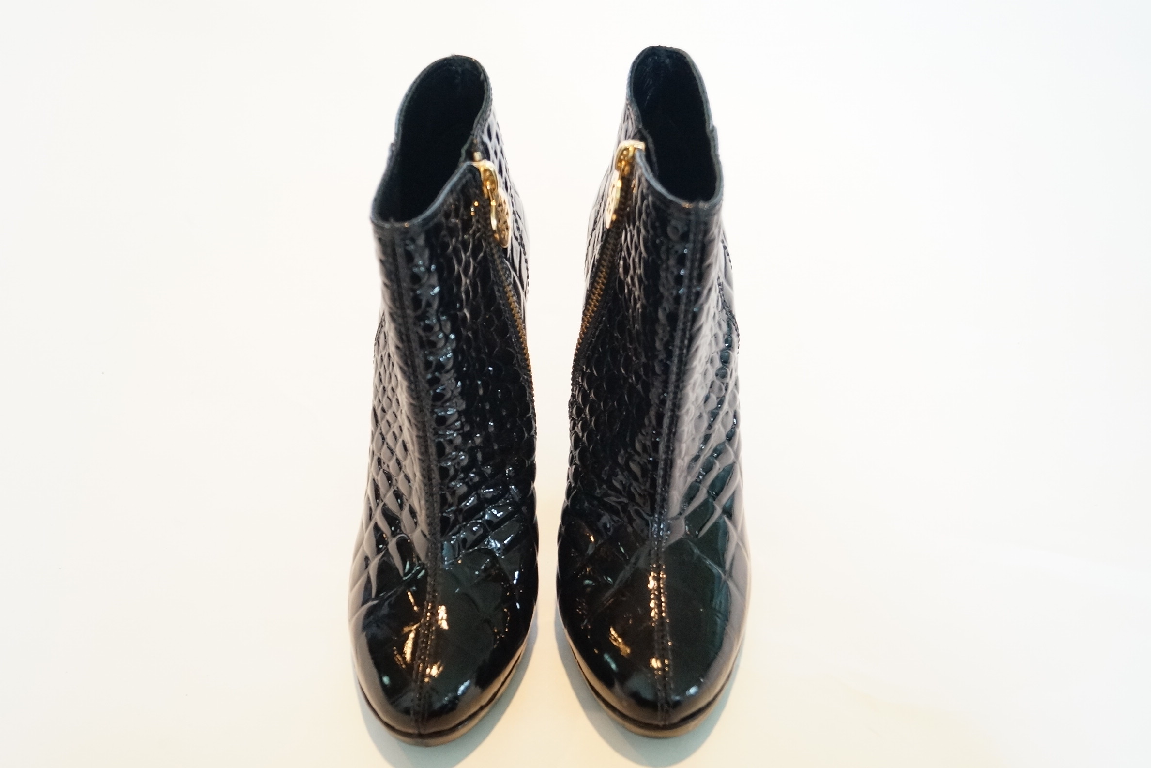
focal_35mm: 37
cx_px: 566
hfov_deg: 51.9
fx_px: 1183
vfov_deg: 35.9
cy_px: 378
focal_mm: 24
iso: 2000
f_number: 4
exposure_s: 1/60
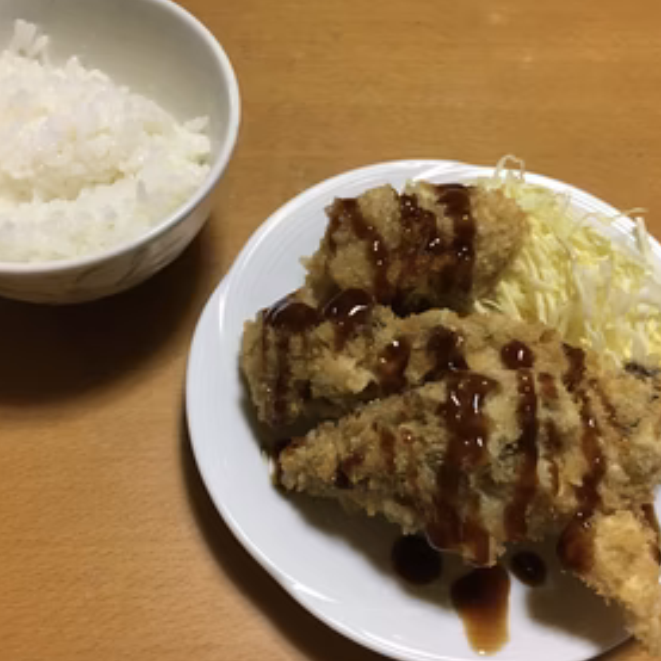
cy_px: 346
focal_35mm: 37
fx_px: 799
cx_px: 325
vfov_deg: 44.9
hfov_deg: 44.9
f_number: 2.2
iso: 125
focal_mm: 4.15
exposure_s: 1/30
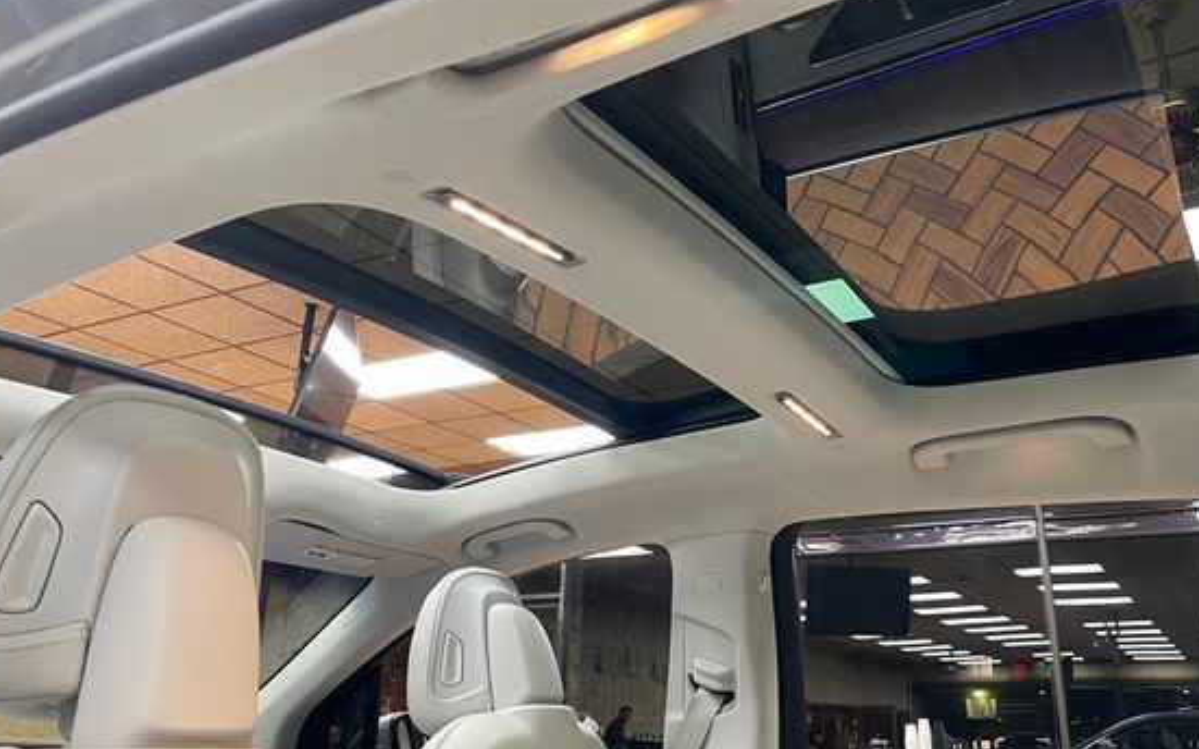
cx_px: 670
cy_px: 368
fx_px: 1045
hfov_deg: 59.5
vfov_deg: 39.4
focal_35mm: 32
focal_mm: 4.2
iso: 160
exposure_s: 1/60
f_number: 1.6
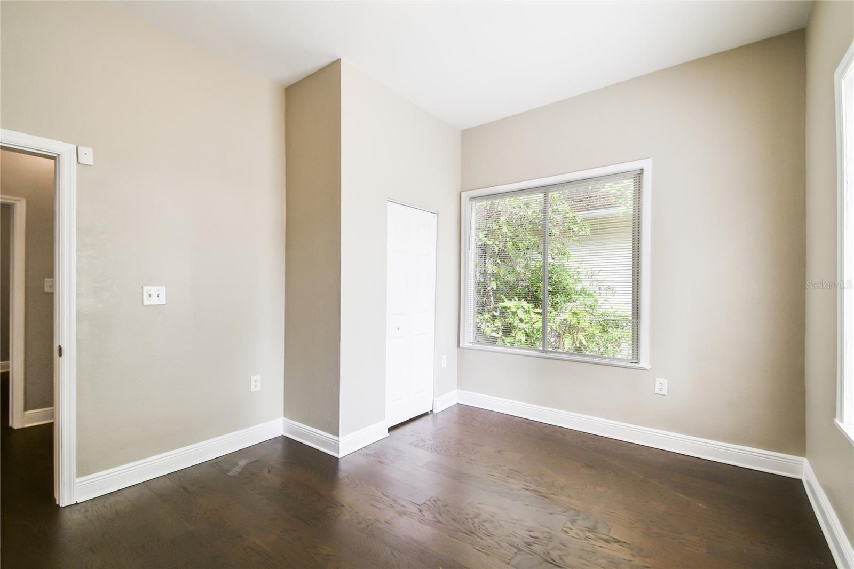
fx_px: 356
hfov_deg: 100.4
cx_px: 427
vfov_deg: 77.3
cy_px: 284
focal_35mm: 15
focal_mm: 10
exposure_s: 1/50
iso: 100
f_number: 7.1
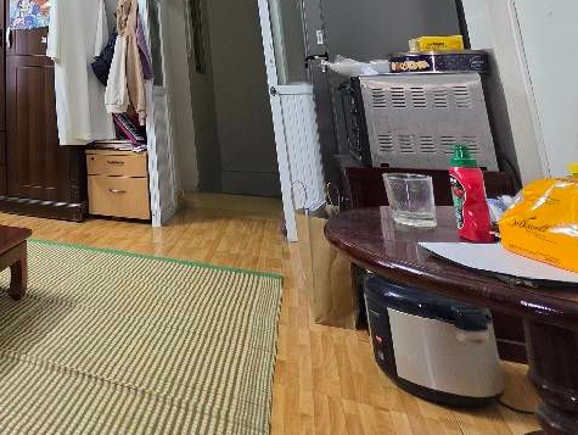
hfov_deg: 50.9
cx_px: -1
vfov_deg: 43.1
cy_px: 5
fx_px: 468
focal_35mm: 28
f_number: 1.9
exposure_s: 1/50.3
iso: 400
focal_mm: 2.2
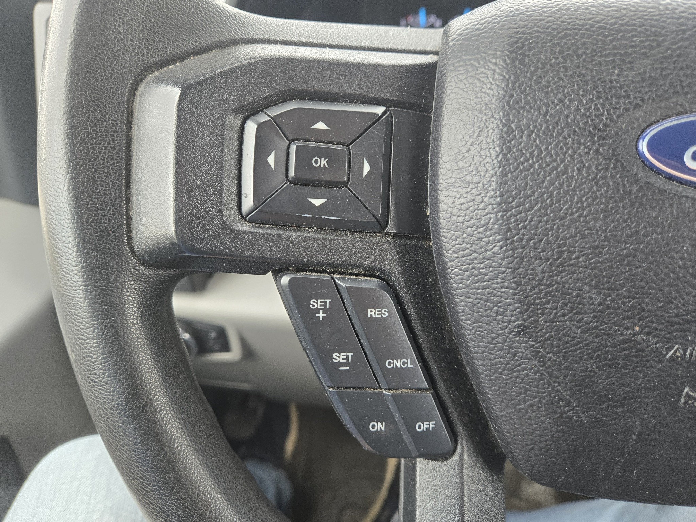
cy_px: 261
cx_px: 348
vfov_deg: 58.9
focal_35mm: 23
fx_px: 462
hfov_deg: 73.9
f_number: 1.8
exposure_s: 1/180
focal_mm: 5.4
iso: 160
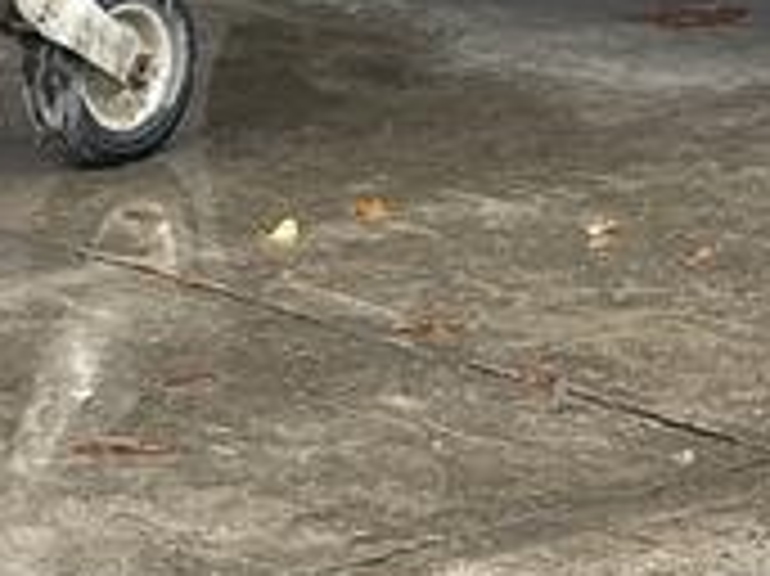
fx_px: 6669
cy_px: -396
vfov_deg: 4.9
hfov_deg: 6.6
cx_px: 284
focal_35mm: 300
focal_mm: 7.5
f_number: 2.2
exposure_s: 1/99
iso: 32
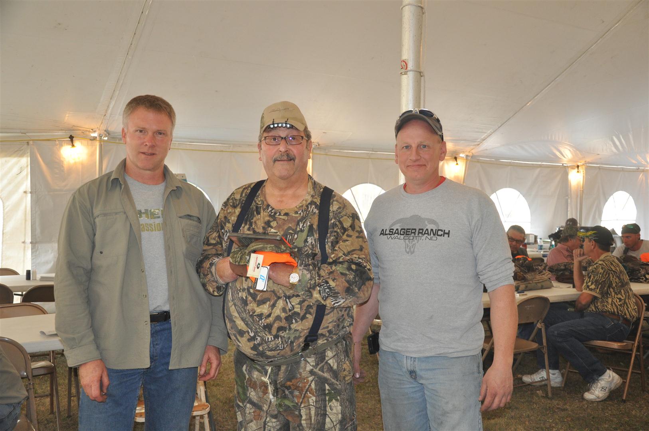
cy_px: 216
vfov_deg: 35.4
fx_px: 675
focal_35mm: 38
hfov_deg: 51.3
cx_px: 324
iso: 800
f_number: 4
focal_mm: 25
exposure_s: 1/125
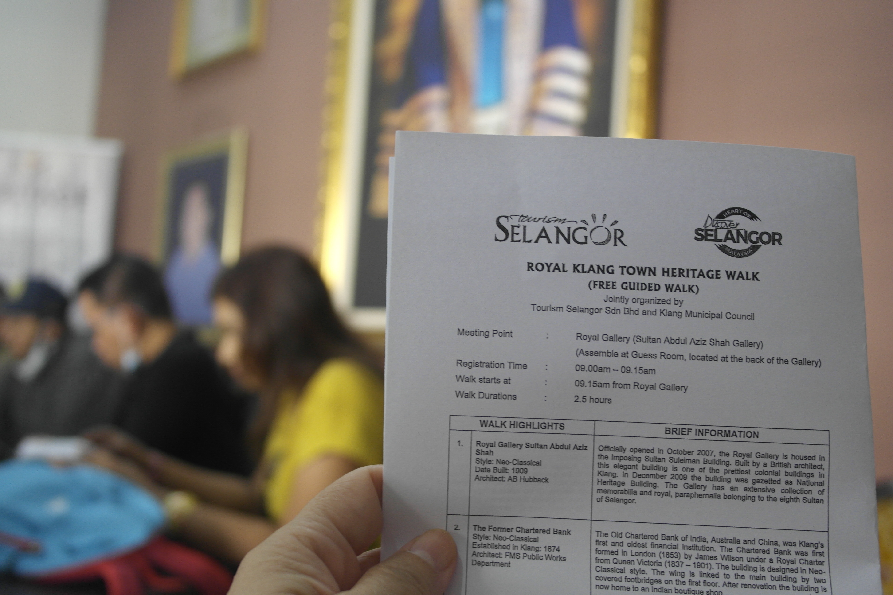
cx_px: 445
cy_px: 296
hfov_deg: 44.5
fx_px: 1091
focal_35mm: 44
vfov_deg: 30.5
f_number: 4
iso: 400
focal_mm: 28
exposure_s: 1/25
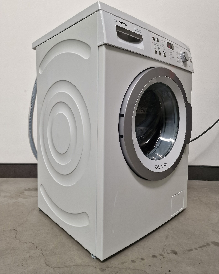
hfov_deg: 58.8
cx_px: 110
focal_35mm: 24
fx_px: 194
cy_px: 128
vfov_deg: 70.2
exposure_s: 1/180
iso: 50
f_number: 1.8
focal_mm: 6.4
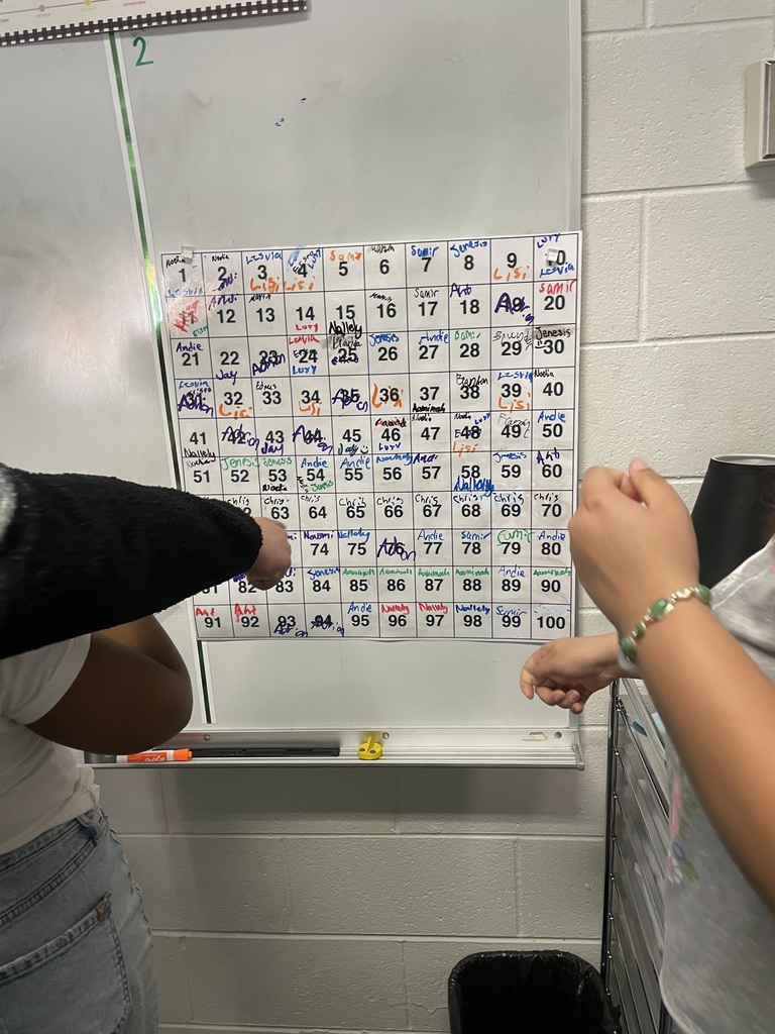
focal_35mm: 26
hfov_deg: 53.1
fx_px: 776
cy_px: 517
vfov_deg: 67.3
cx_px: 388
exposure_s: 1/60
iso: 125
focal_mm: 4.2
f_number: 1.6
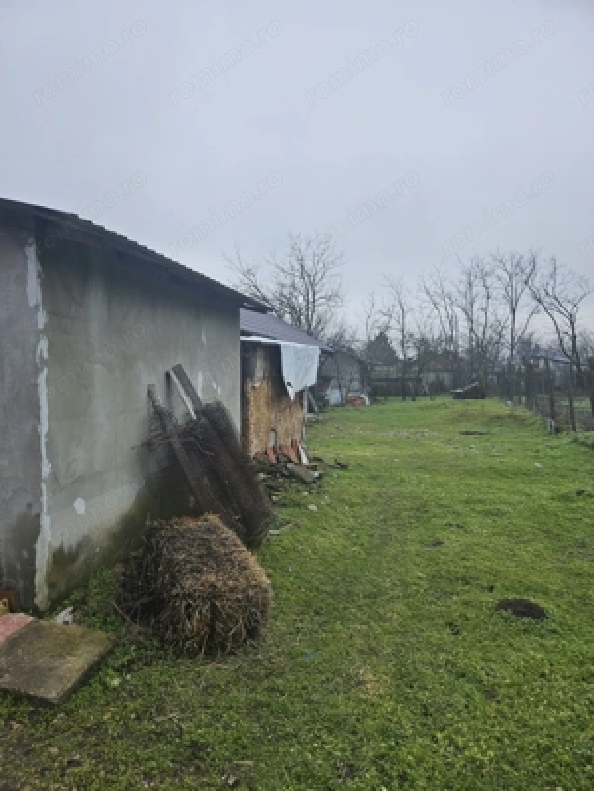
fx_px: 549
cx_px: 297
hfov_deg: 56.8
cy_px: 396
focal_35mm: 24
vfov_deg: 71.6
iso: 50
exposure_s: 1/799
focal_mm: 5
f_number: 1.8
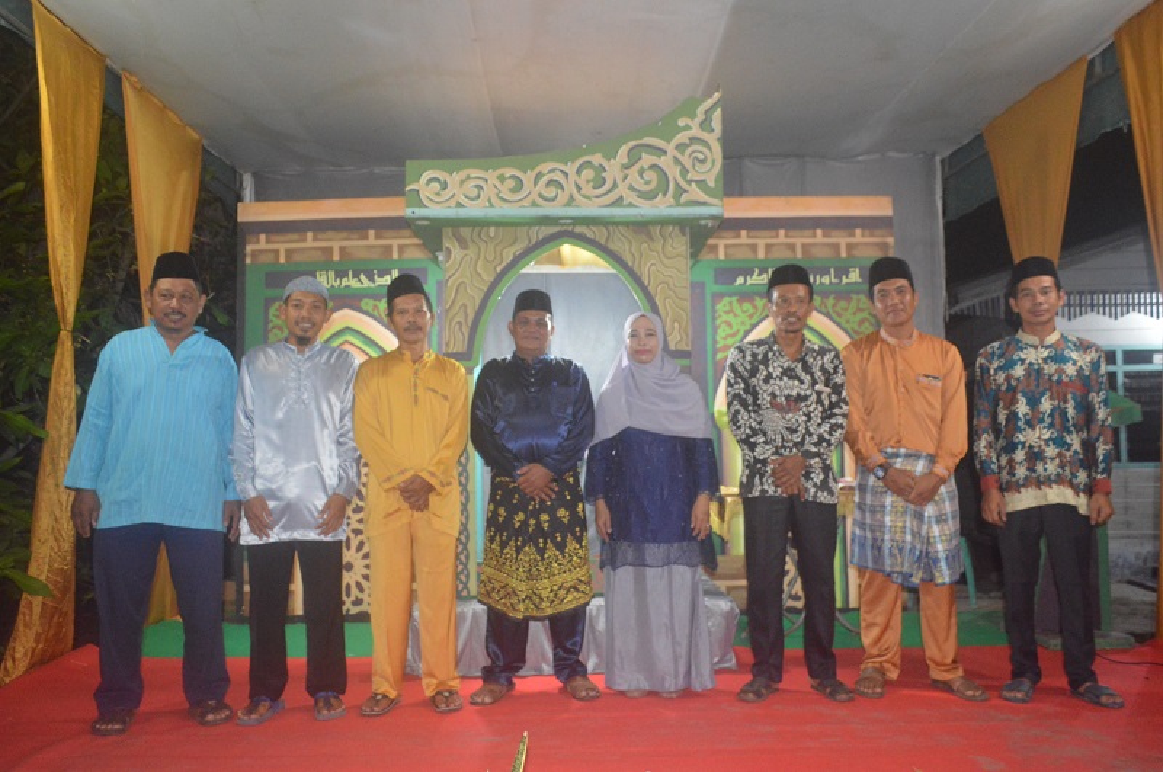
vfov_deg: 47.8
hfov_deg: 67.5
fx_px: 871
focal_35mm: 27
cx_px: 582
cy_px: 386
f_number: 3.5
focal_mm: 18
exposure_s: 1/60
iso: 2800
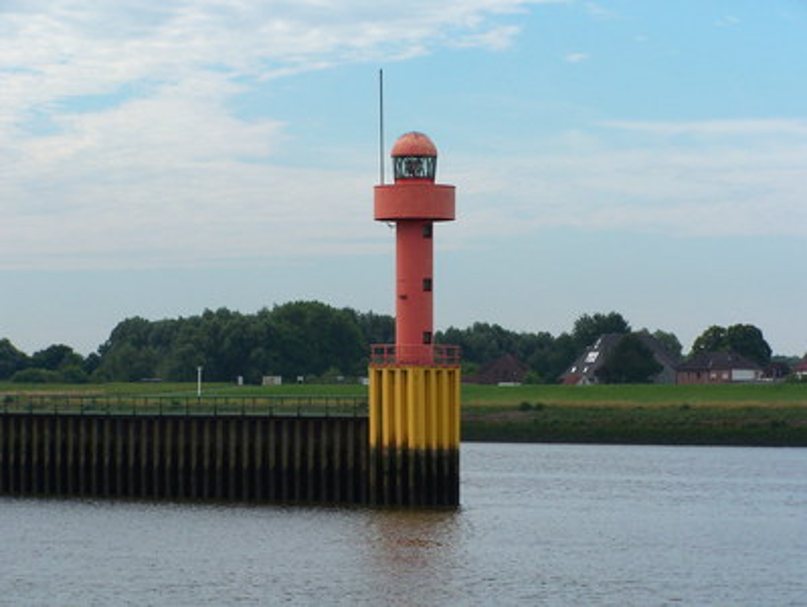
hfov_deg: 14.2
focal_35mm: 139
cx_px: 404
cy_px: 304
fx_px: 3243
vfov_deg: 10.7
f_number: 4.5
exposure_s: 1/640
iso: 80
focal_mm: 23.1
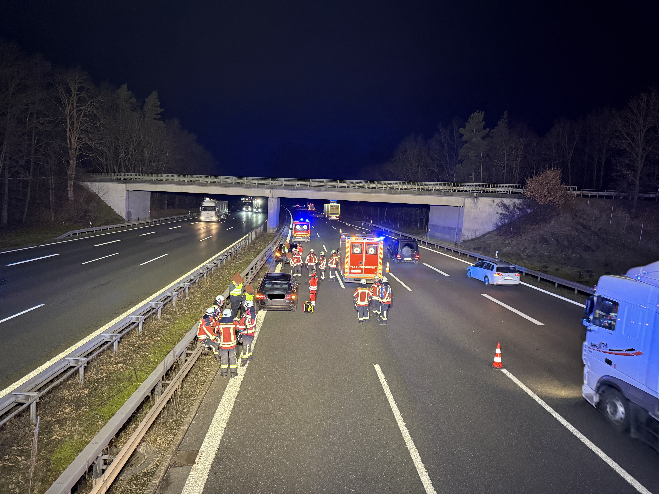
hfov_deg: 71.6
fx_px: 457
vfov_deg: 56.8
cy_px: 247
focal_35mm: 24
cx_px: 330
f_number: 1.78
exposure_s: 1/36
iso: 800
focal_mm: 6.76
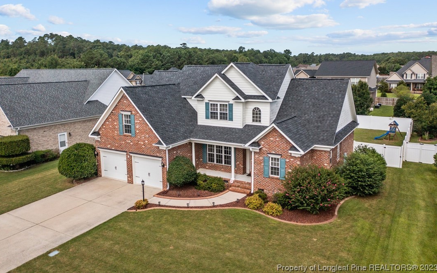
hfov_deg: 64.6
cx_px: 217
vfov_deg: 43.1
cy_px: 126
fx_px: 345
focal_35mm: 29
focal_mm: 10.26
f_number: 2.8
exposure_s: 1/6400
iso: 100
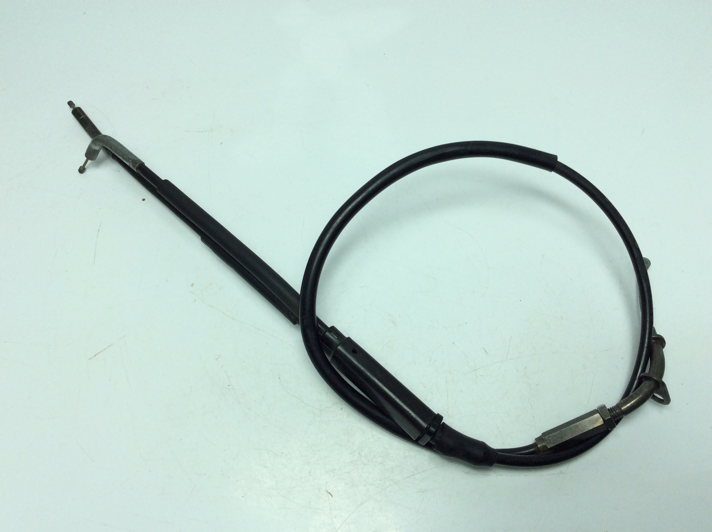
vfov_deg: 44.1
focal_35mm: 32
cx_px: 356
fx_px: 657
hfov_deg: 56.9
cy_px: 266
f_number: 2.4
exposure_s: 1/615
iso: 32
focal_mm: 3.3
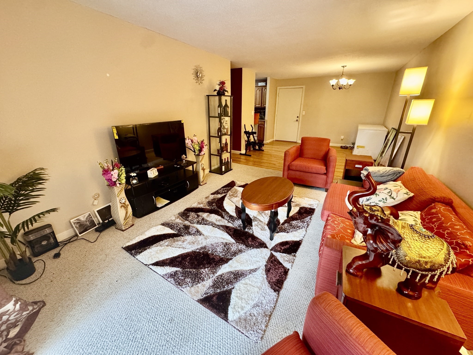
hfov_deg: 102.1
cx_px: 236
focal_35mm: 14
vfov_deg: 85.7
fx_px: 191
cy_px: 178
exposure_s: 1/60
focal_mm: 2.22
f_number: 2.2
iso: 1000
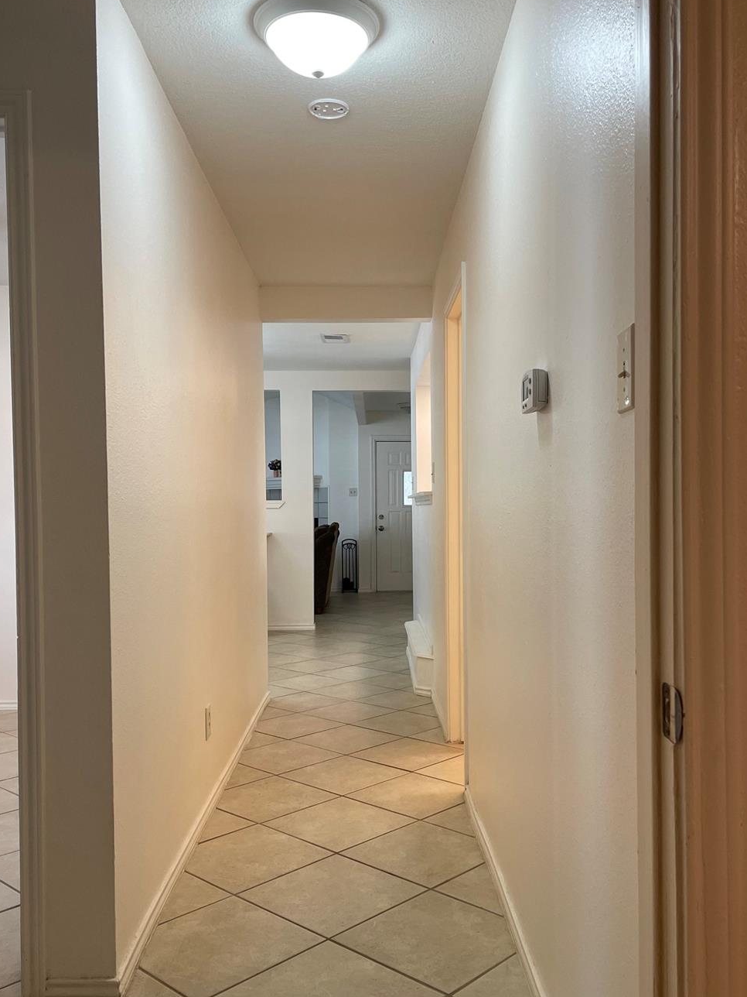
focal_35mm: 31
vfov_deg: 58.3
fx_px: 892
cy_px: 533
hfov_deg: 45.4
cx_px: 399
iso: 80
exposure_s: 1/120
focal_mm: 4.2
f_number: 1.6
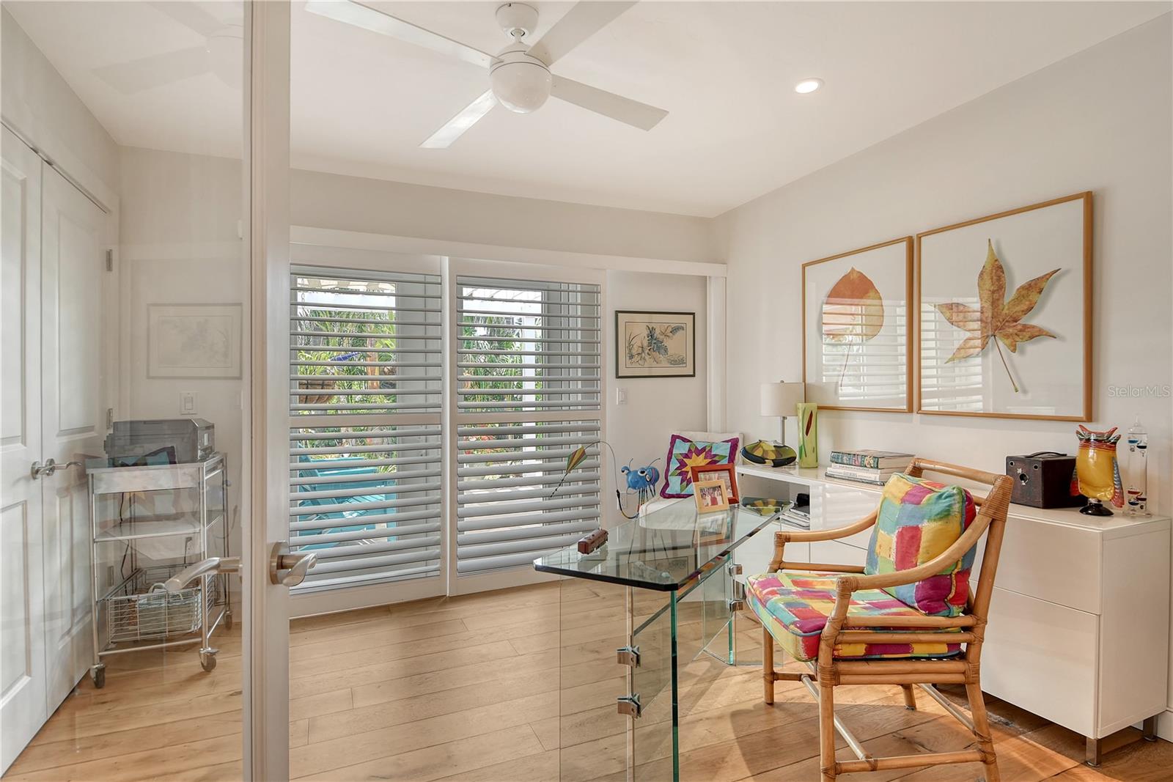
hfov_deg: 90.0
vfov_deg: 67.4
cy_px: 391
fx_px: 587
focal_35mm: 18
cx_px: 586
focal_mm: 12
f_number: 7.1
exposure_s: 1/1000
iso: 640
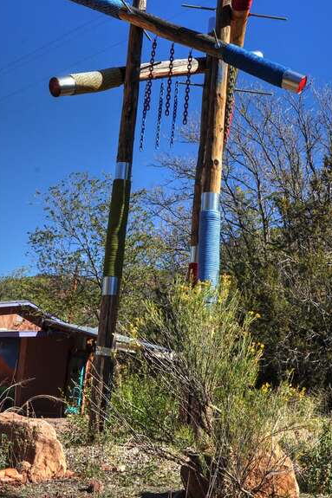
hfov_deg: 21.0
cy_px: 221
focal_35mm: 65
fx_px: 895
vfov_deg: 31.1
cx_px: 169
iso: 400
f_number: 14
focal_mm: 31
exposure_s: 1/320
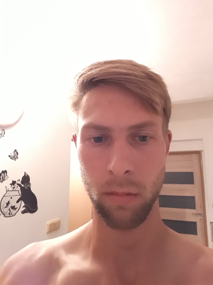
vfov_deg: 73.9
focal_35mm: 23
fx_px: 189
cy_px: 142
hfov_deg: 58.9
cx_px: 106
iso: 300
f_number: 2.2
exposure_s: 1/13
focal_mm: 1.92
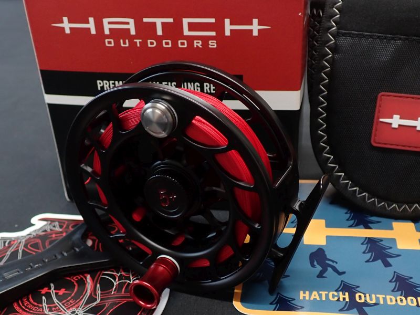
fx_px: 388
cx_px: 210
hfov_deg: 56.8
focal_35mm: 32
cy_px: 158
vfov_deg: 44.2
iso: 200
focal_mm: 5.79
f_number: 2.4
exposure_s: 1/50
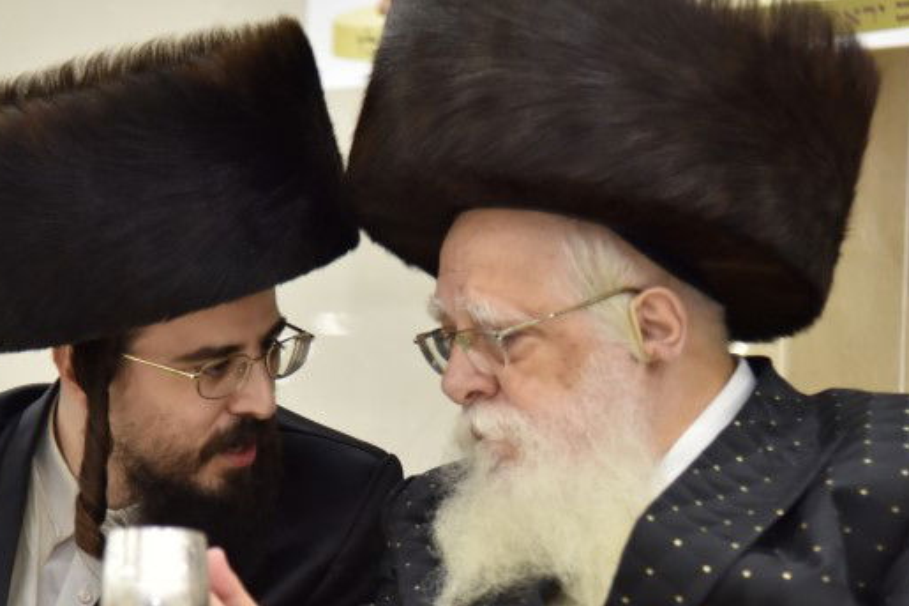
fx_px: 4770
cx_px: 454
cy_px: 391
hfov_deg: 10.9
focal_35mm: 189
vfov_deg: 7.3
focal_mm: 95
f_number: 4
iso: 1000
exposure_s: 1/125
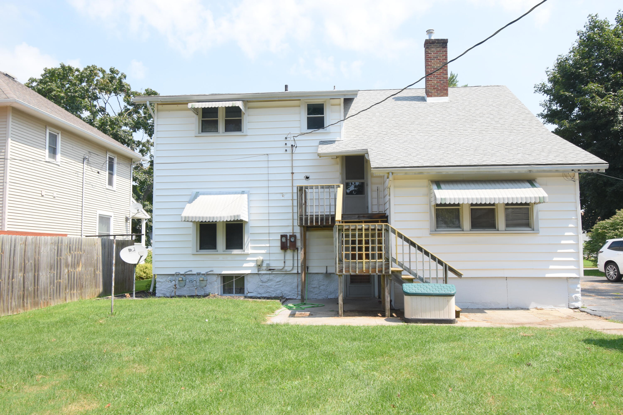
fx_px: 519
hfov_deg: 61.9
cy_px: 208
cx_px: 312
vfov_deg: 43.6
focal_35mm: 30
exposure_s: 1/250
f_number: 7.1
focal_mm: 20
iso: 200
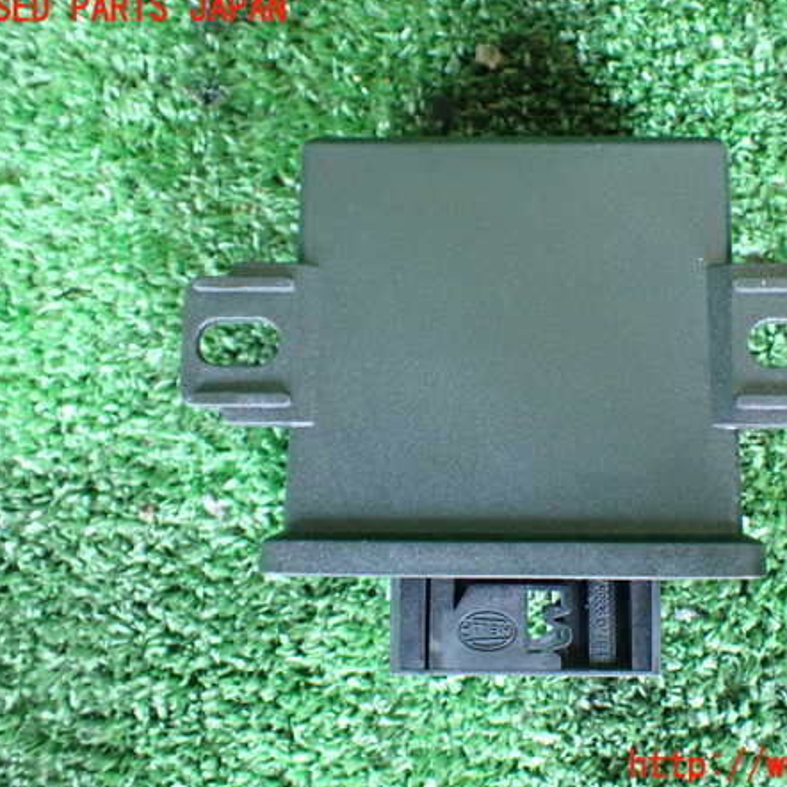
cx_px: 497
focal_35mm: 36
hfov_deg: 45.6
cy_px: 388
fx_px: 926
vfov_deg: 46.0
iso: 800
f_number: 2.3
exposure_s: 1/80
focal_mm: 5.4
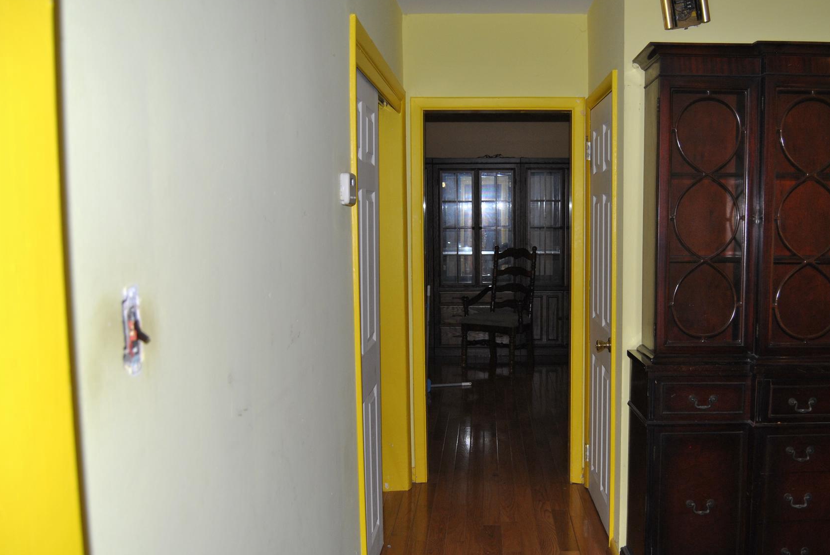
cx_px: 496
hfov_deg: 56.8
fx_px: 762
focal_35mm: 33
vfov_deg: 40.0
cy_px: 301
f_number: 3.5
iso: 200
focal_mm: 18
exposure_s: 1/60
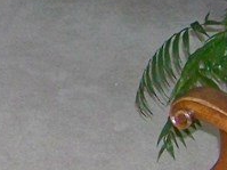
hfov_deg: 10.4
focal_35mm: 185
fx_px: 1212
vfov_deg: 7.9
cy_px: -67
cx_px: -103
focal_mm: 5.85
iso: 200
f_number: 2.8
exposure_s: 1/30
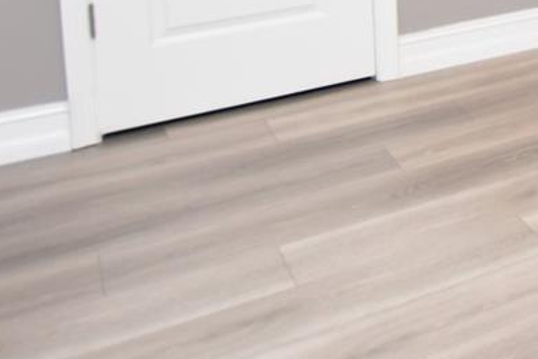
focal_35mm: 61
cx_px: 867
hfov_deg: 23.7
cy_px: -197
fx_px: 912
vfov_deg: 19.2
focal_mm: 10
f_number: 4
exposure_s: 1/60
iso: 450
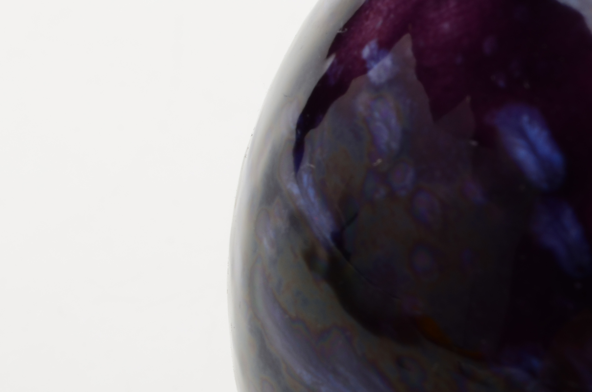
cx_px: 296
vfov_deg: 16.5
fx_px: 1354
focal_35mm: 82
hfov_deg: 24.7
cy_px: 196
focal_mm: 55
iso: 100
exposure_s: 1/160
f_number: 22
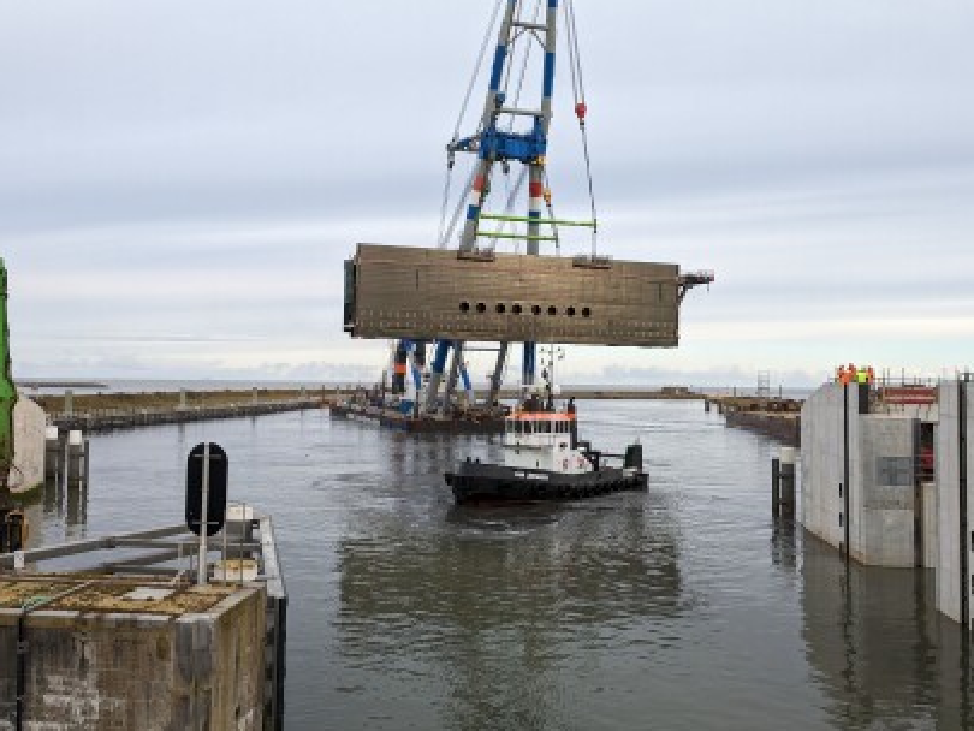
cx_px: 459
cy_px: 332
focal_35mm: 32
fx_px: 901
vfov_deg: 44.1
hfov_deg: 56.8
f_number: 1.73
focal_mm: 4.38
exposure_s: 1/615
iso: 74
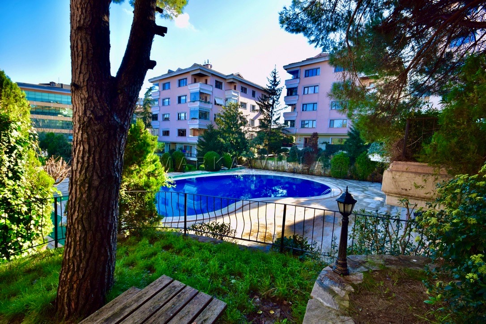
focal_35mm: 15
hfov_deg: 100.4
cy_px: 162
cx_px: 243
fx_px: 202
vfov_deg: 77.3
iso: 400
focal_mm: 10
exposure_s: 1/160
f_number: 9
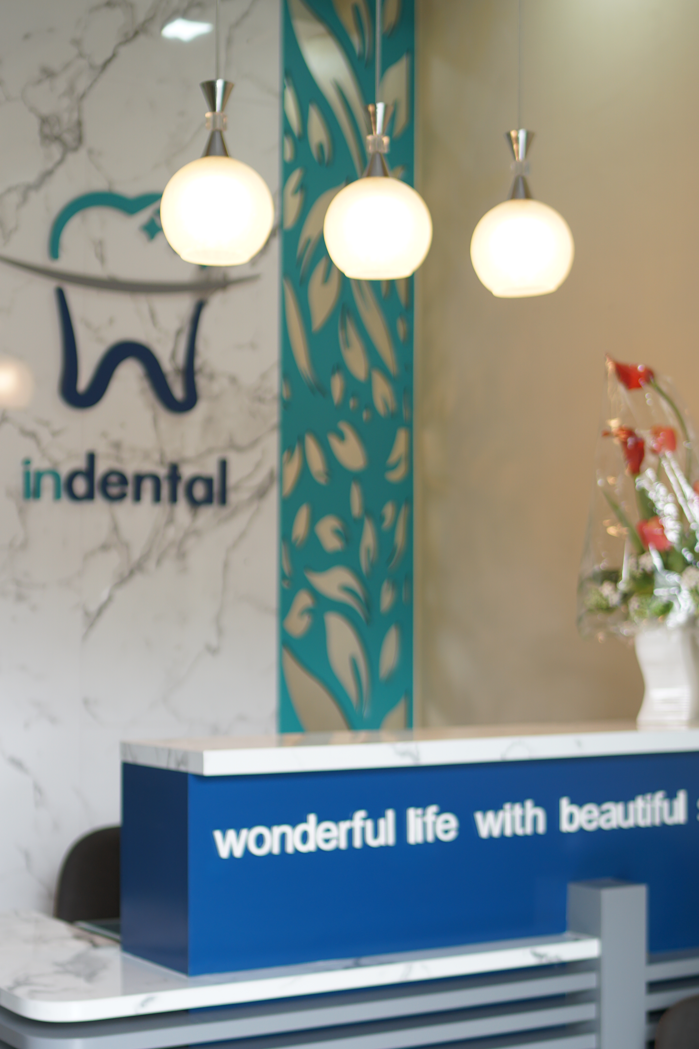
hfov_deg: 21.0
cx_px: 381
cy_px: 592
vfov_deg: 31.1
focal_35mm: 65
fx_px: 1882
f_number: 1.4
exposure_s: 1/160
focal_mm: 35
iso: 100
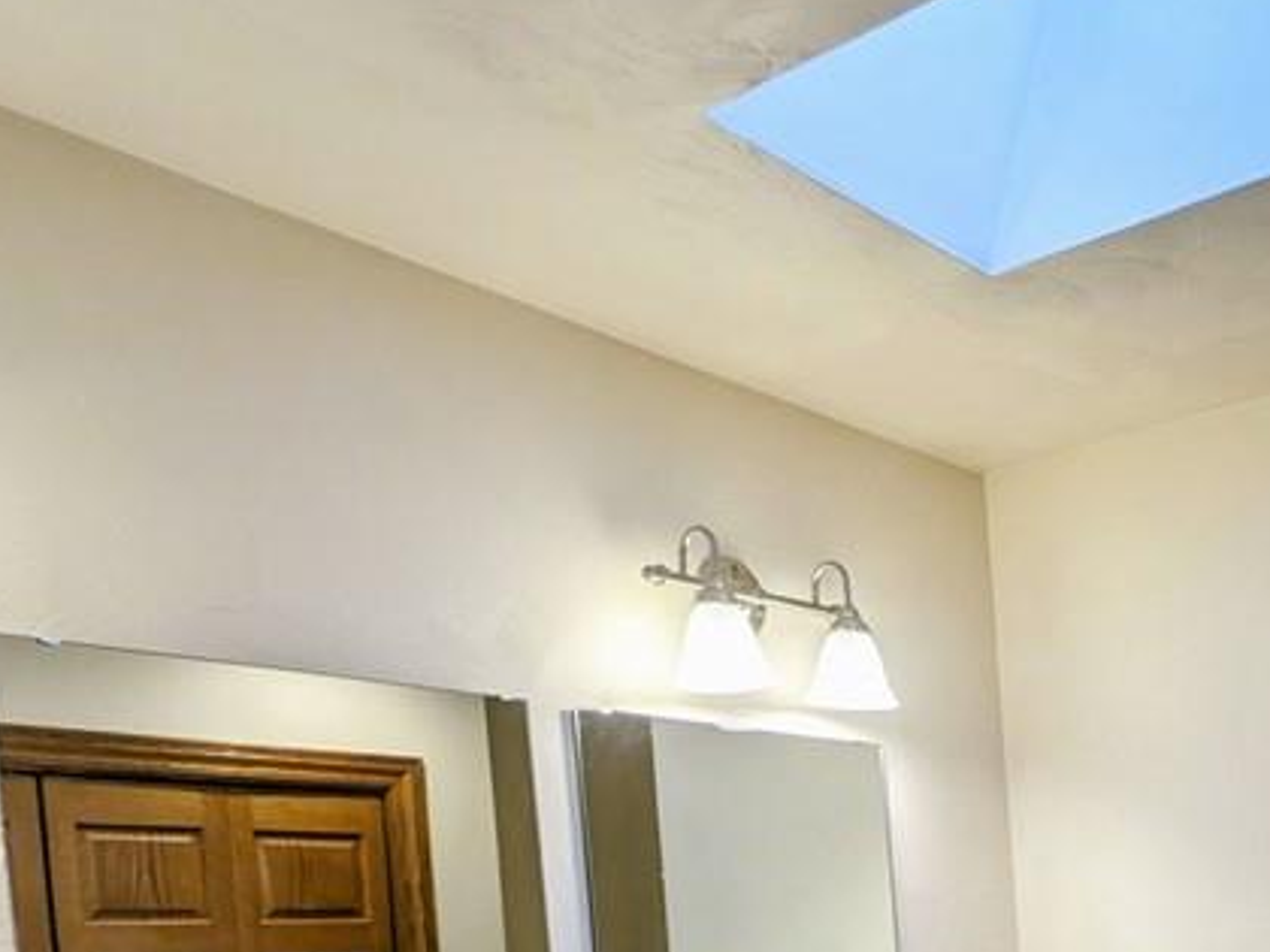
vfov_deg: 32.7
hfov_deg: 41.6
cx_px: 1270
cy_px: 1025
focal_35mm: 39
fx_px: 1431
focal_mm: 2.22
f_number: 2.2
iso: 34
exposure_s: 1/60
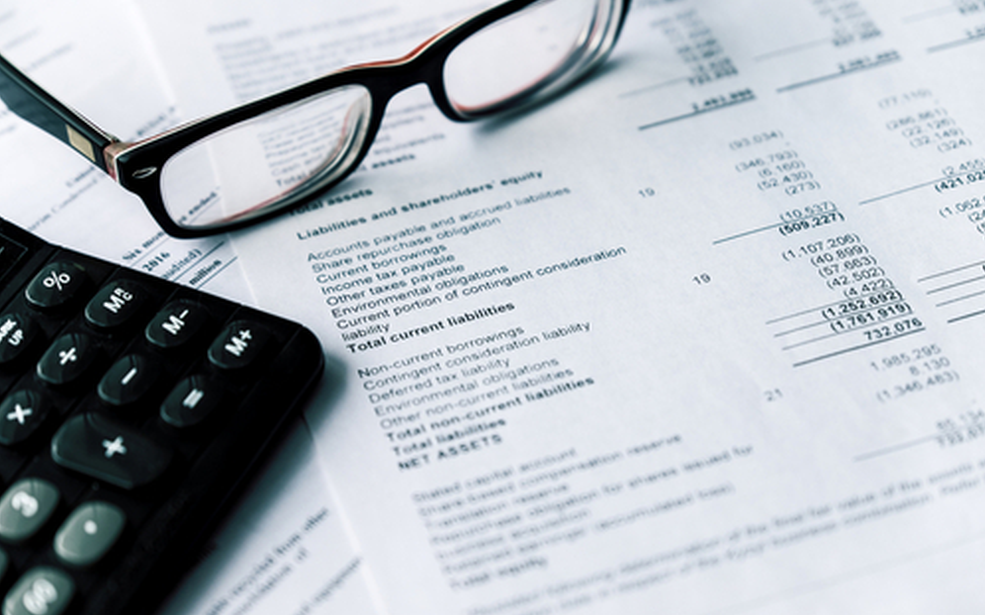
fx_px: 2281
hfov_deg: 24.4
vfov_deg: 15.4
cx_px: 492
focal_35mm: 85
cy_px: 301
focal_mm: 55
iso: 200
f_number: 2.8
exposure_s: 1/480
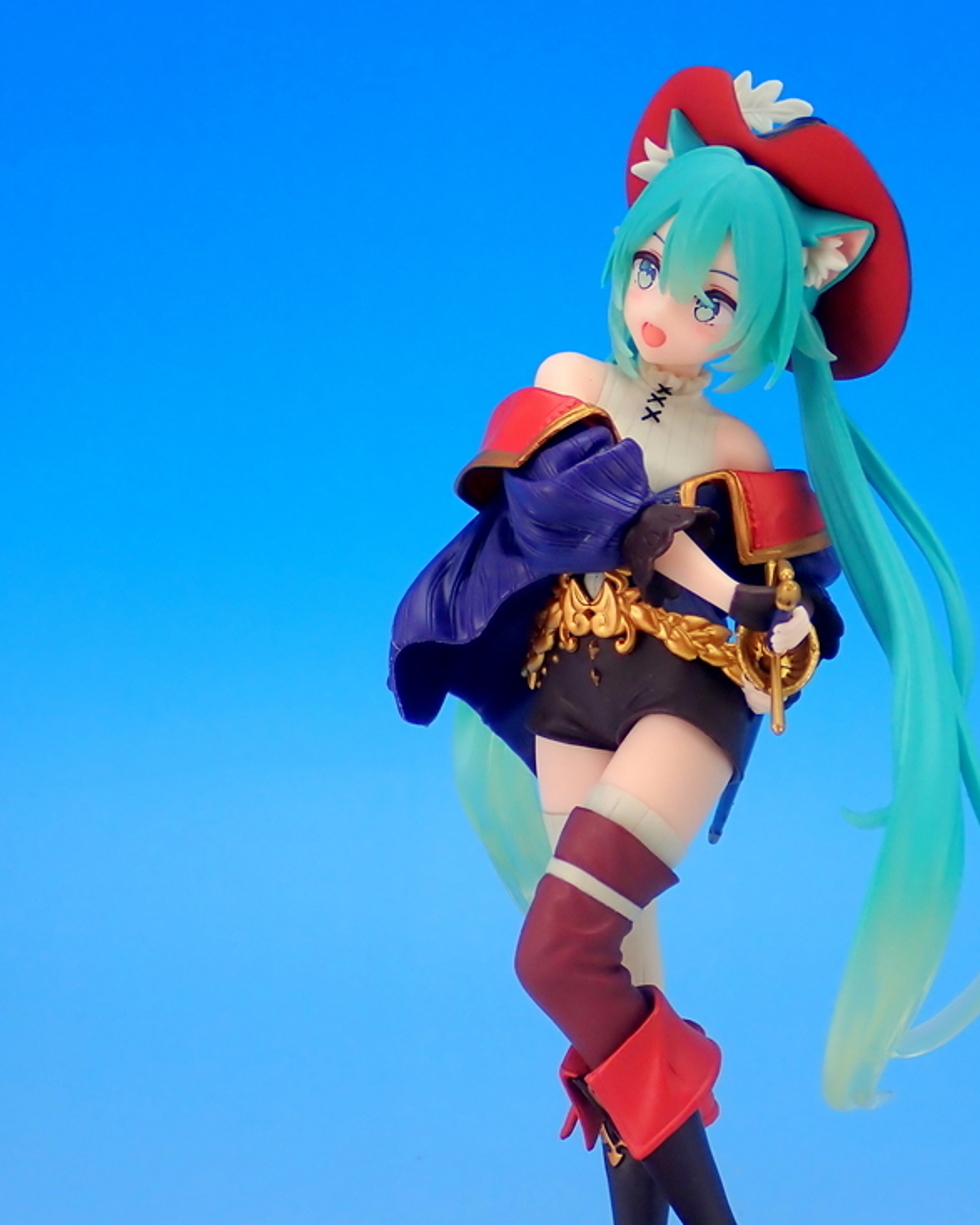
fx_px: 2865
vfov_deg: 24.0
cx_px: 638
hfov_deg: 19.4
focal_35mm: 79
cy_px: 819
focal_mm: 10.35
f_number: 3.5
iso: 100
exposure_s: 1/25
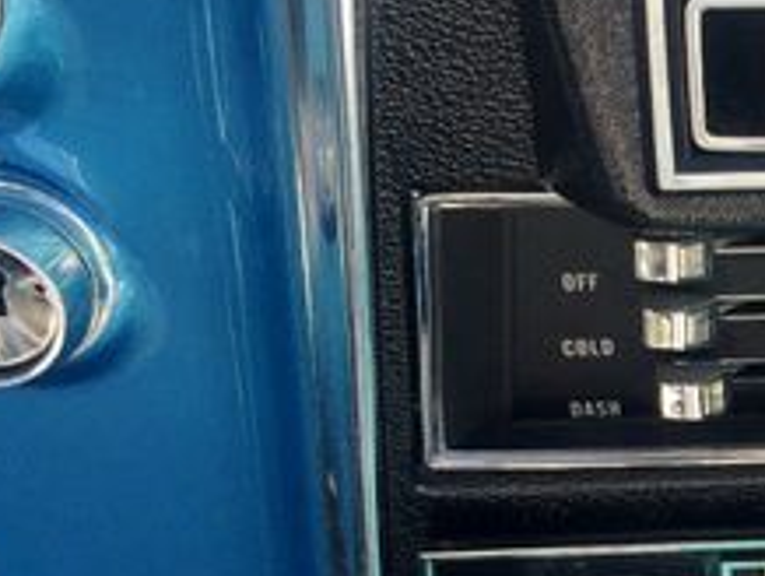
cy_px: 530
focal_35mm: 85
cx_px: 1018
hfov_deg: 20.8
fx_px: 1881
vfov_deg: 17.1
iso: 32
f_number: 2.2
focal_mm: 4.15
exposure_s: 1/370
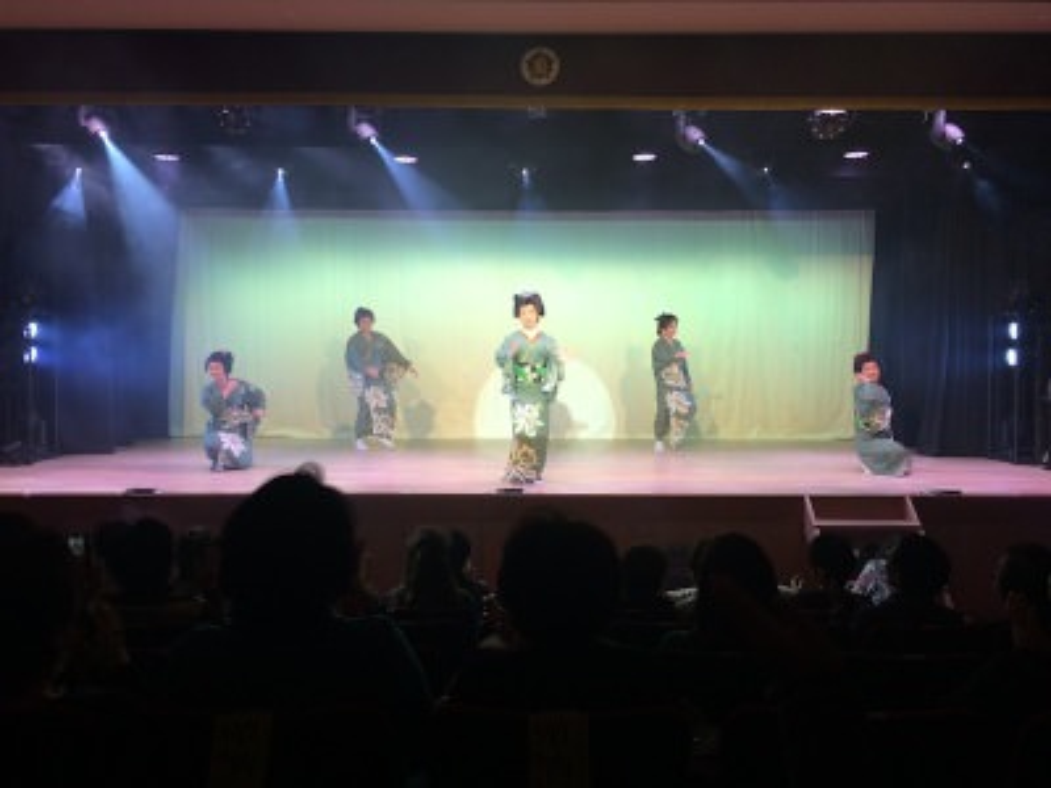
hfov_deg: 61.7
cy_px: 394
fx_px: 880
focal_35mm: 29
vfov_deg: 48.2
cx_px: 526
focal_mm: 4.15
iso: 40
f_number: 2.2
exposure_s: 1/60
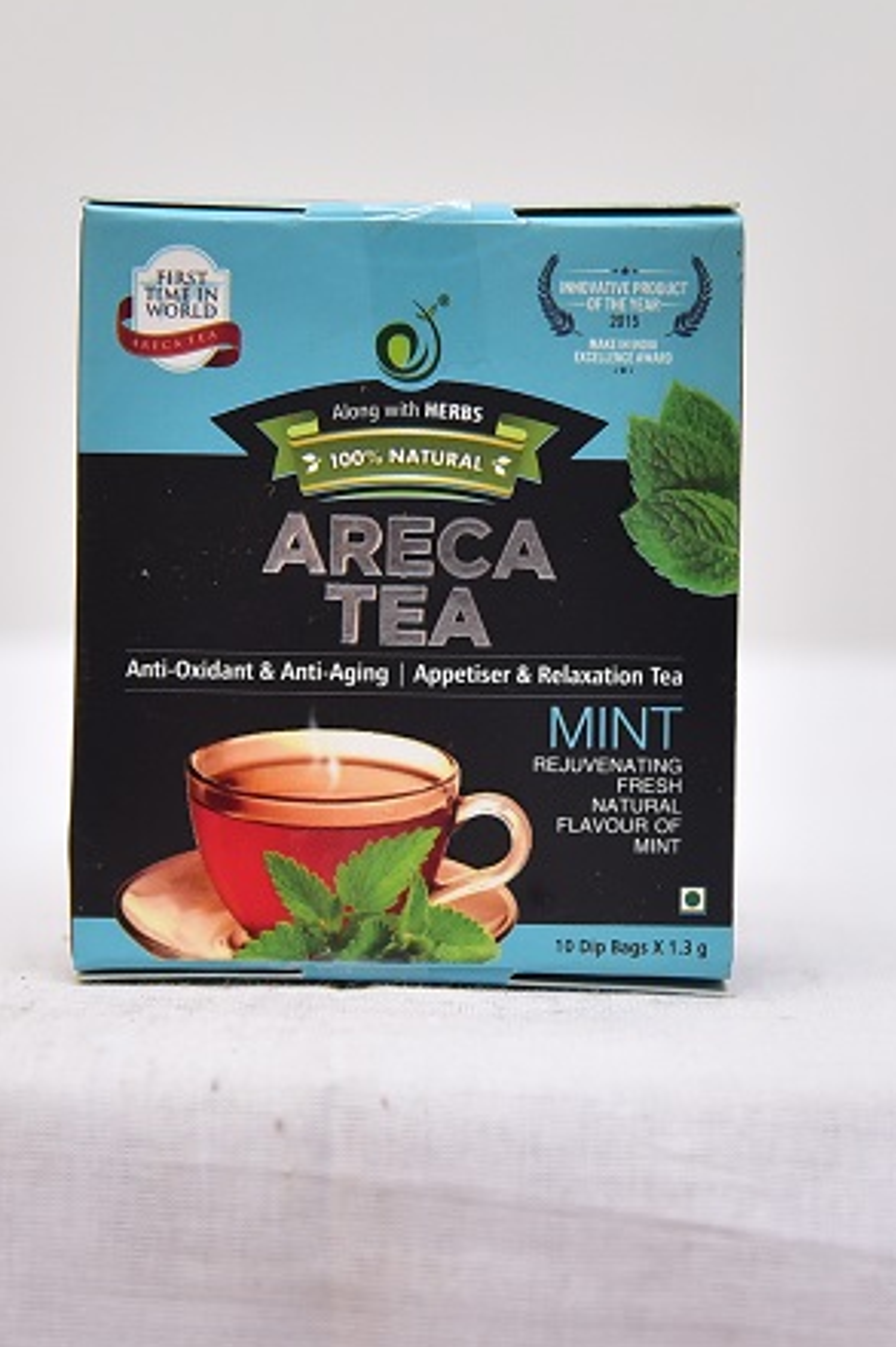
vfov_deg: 20.8
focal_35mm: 98
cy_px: 670
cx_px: 425
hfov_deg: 14.0
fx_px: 3661
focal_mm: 82
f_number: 4.5
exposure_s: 1/125
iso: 1600
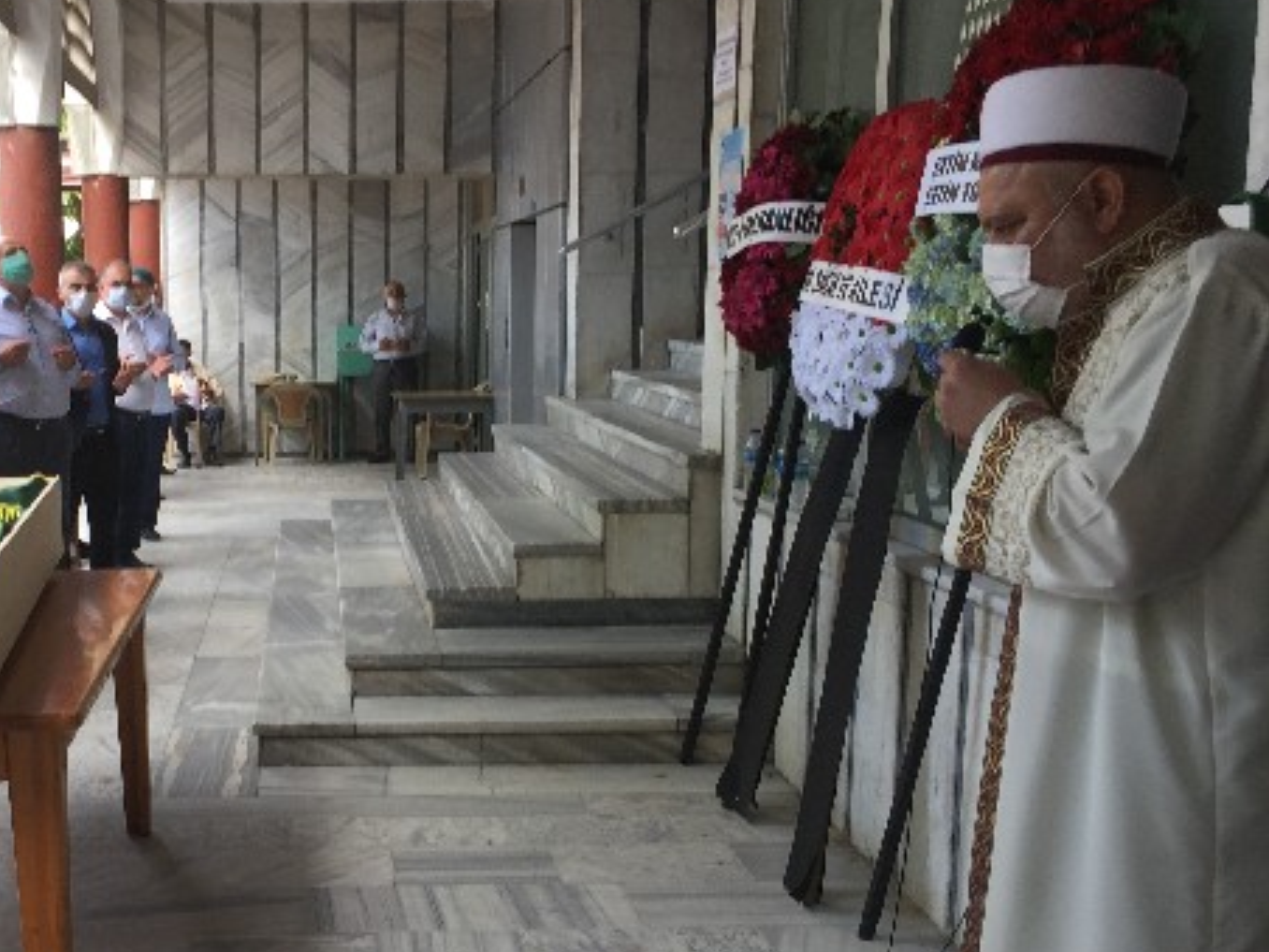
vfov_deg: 33.4
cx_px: 331
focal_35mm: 43
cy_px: 618
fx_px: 1576
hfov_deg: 42.6
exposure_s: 1/104
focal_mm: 4.15
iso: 32
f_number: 2.2
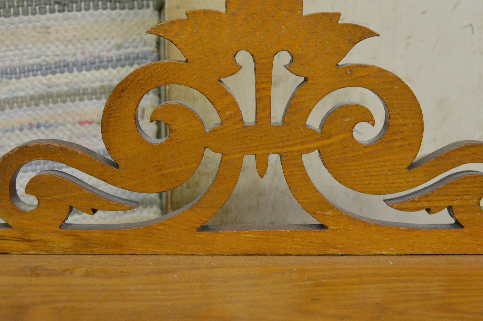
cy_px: 137
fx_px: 745
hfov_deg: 35.9
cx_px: 252
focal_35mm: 56
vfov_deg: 24.3
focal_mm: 31
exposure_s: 1/40
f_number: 5.6
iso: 3200
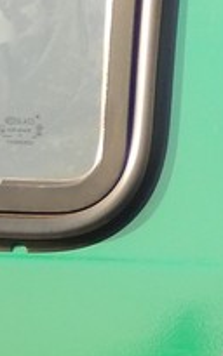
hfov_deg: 3.8
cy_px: 195
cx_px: 1108
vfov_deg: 6.8
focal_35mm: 311
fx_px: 3026
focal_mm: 7.2
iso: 125
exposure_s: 1/125
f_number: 4.2
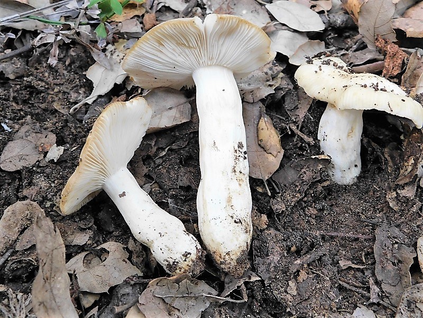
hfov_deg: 51.4
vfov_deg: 39.7
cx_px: 212
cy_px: 159
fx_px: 440
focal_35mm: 36
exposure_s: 1/30
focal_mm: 6.3
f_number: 3.5
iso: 280
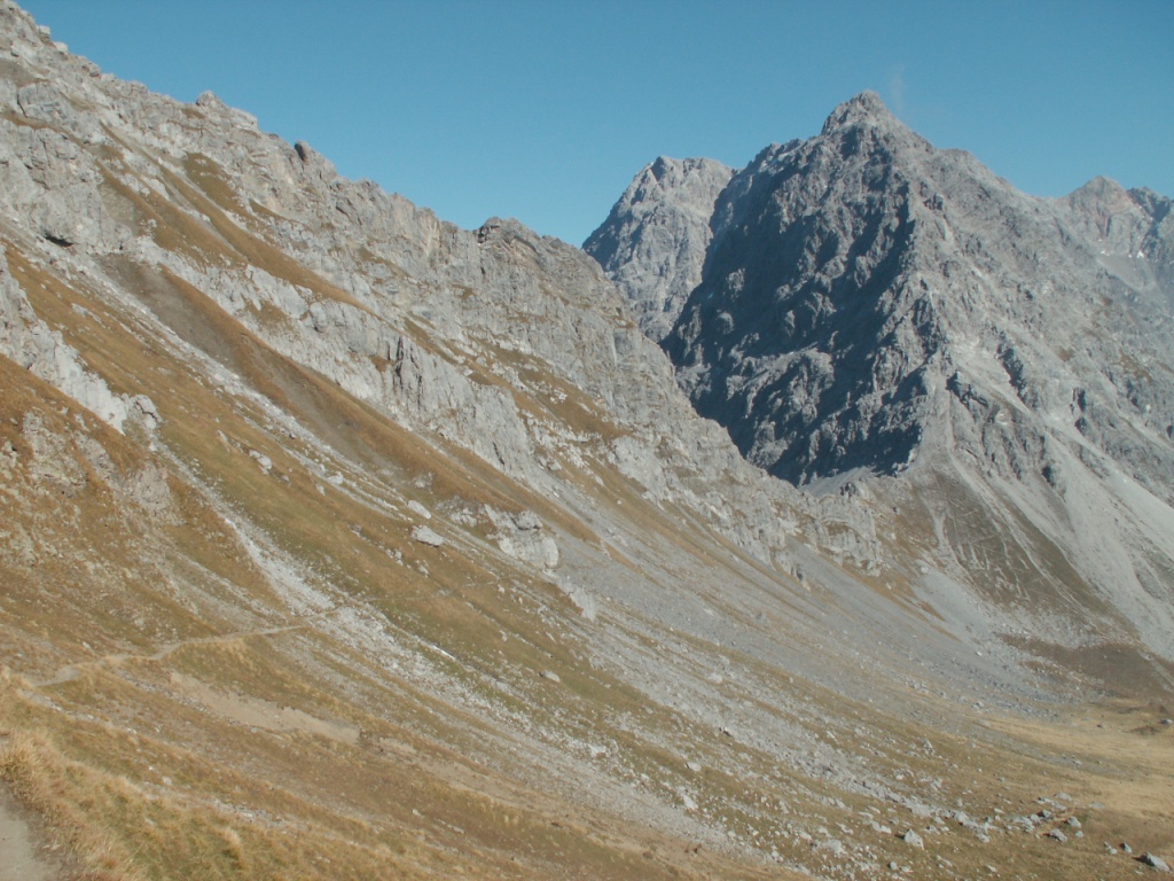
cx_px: 587
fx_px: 1187
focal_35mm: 35
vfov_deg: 40.7
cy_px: 440
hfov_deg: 52.6
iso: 50
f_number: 4.5
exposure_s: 1/640
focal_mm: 5.86
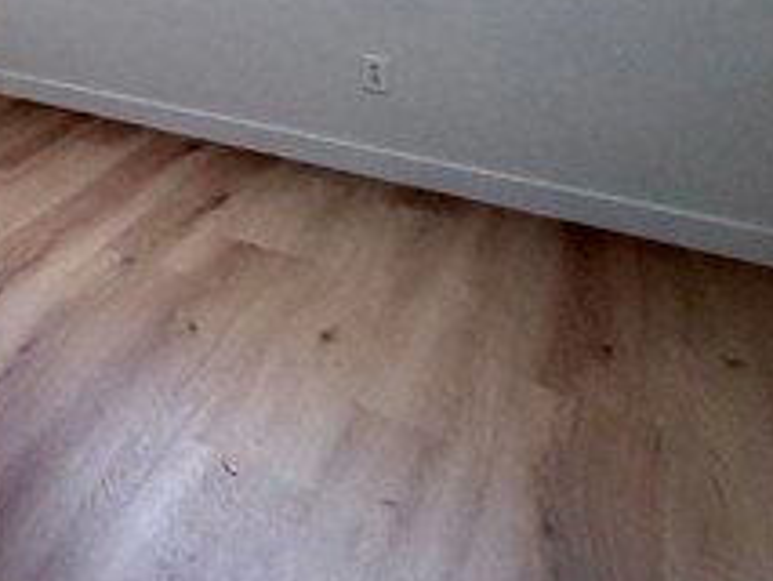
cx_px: -254
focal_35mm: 42
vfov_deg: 28.0
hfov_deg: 32.4
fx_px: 938
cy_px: -189
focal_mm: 2.22
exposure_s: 1/121
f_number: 2.2
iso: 160
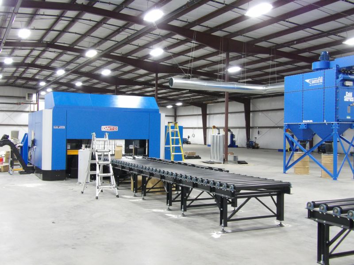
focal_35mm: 39
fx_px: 399
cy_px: 132
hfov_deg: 47.9
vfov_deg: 36.8
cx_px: 177
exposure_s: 1/17
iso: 504
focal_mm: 7
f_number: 3.7
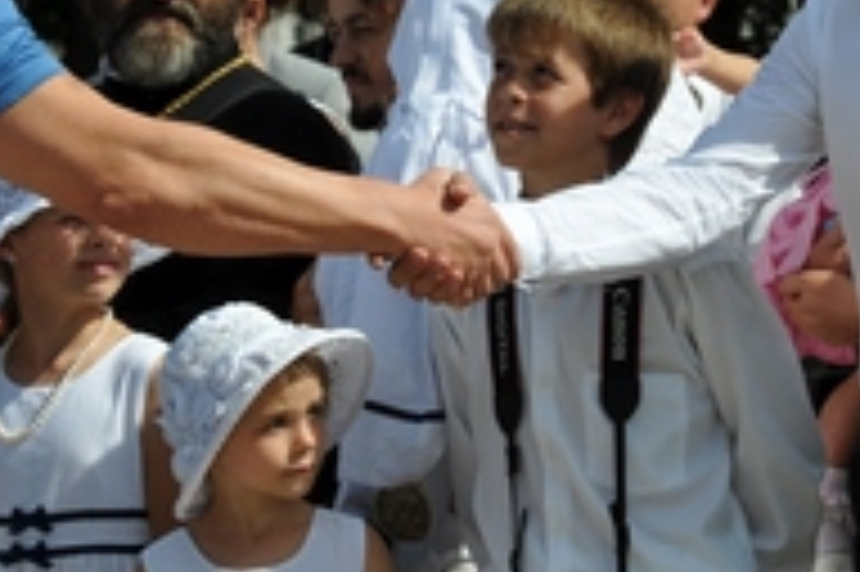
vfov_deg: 4.2
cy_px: 54
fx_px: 7878
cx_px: 329
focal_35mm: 330
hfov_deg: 6.2
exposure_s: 1/400
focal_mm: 105
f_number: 10
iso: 200
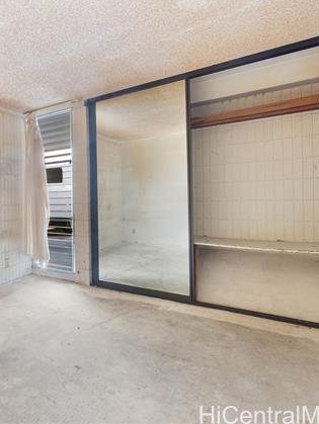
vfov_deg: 76.3
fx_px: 270
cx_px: 24
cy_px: 209
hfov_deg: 52.7
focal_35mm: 22
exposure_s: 1/13
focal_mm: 10
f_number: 8
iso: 400
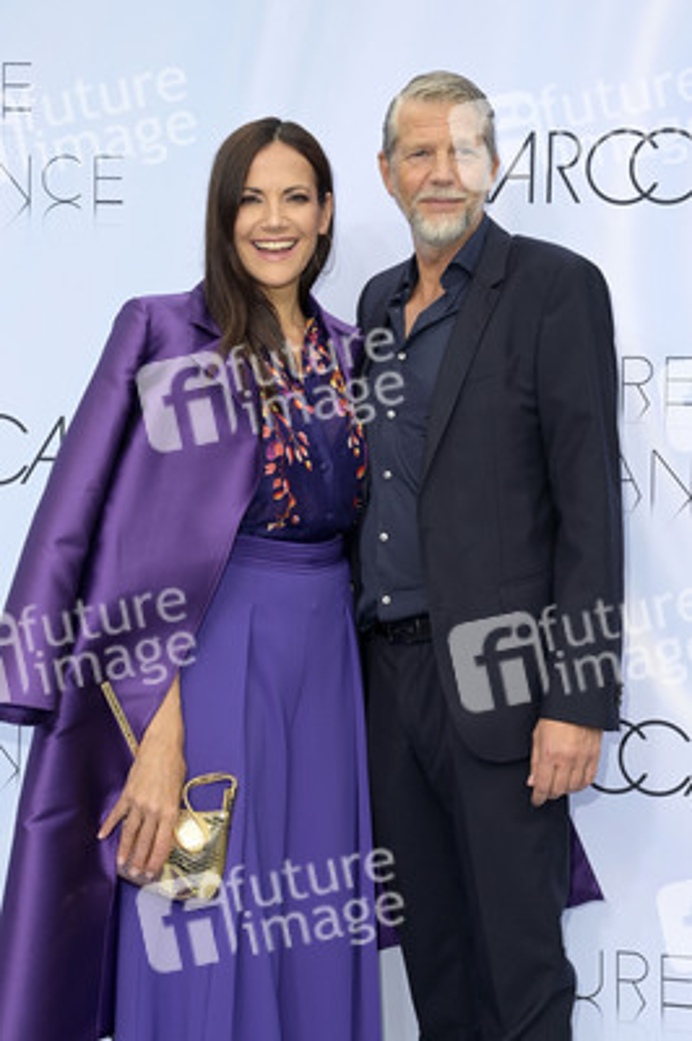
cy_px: 520
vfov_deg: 32.4
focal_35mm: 62
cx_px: 346
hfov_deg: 21.9
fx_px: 1791
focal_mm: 62
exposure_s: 1/250
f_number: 8
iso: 250
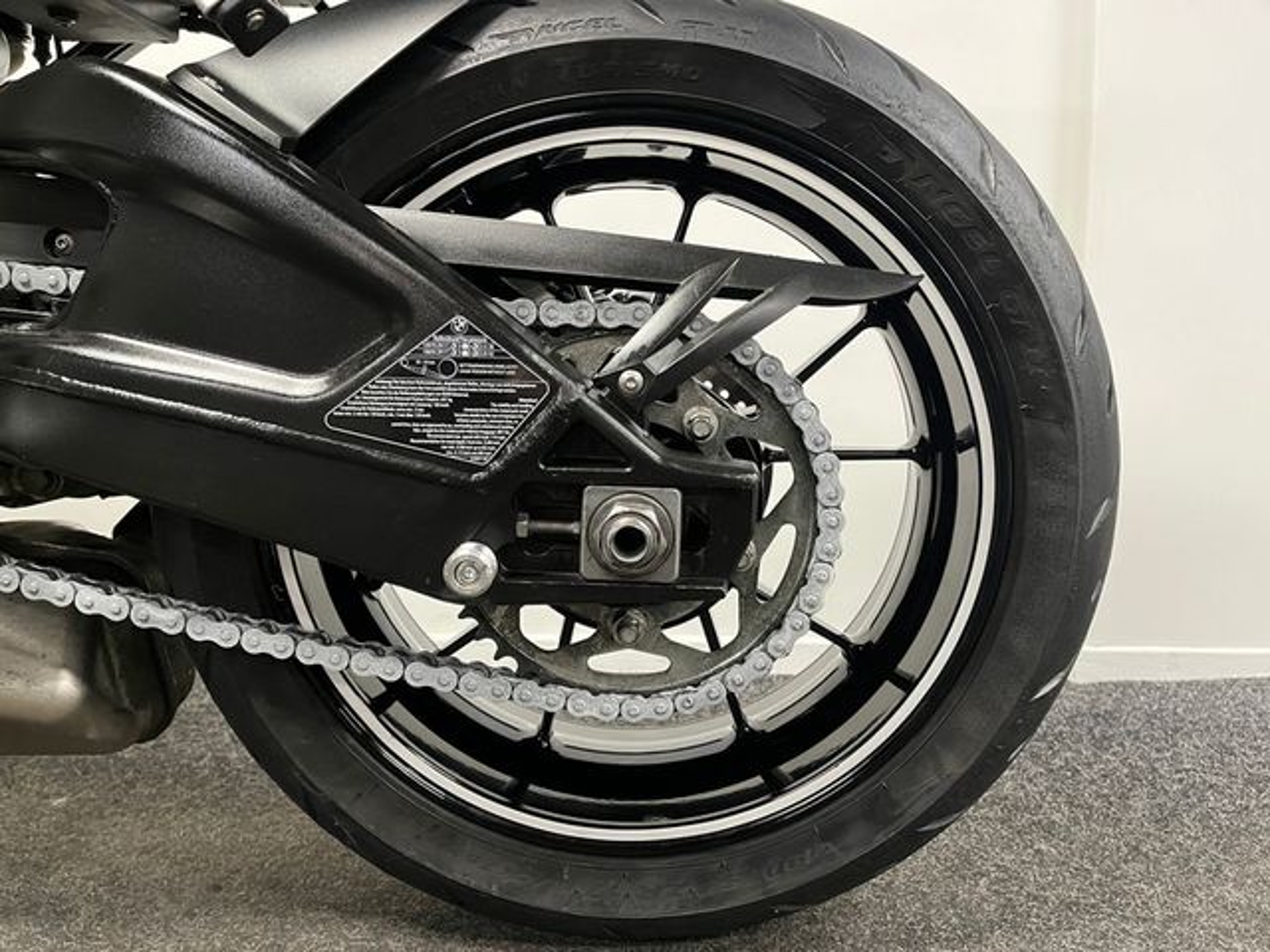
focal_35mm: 26
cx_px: 635
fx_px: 954
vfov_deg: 53.1
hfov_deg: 67.3
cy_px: 476
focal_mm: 5.1
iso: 400
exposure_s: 1/50
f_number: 1.6
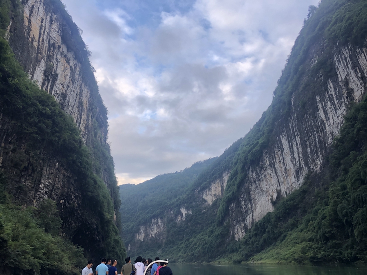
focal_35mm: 28
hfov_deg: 63.4
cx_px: 184
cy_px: 138
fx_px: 297
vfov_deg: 49.7
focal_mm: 3.99
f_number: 1.8
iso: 25
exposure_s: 1/120
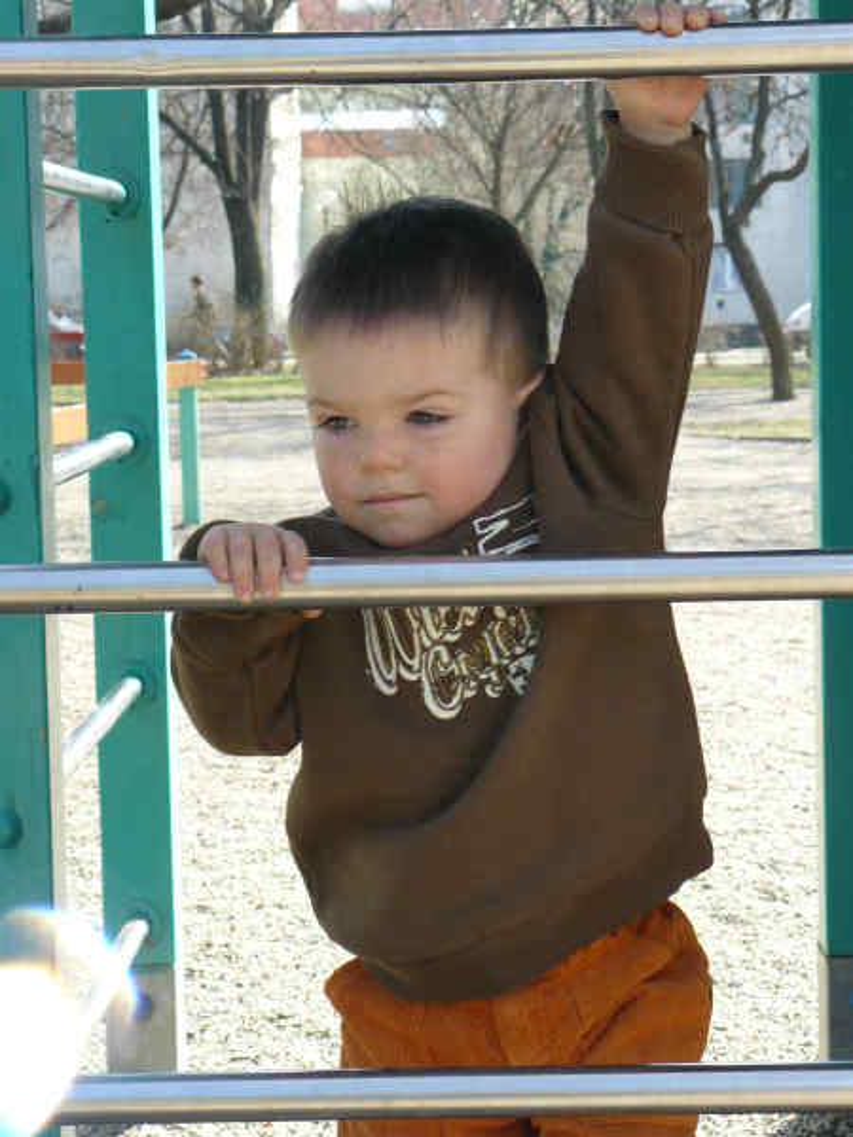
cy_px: 568
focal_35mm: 80
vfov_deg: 24.4
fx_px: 2628
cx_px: 426
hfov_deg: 18.4
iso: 100
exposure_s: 1/125
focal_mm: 13.4
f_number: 4
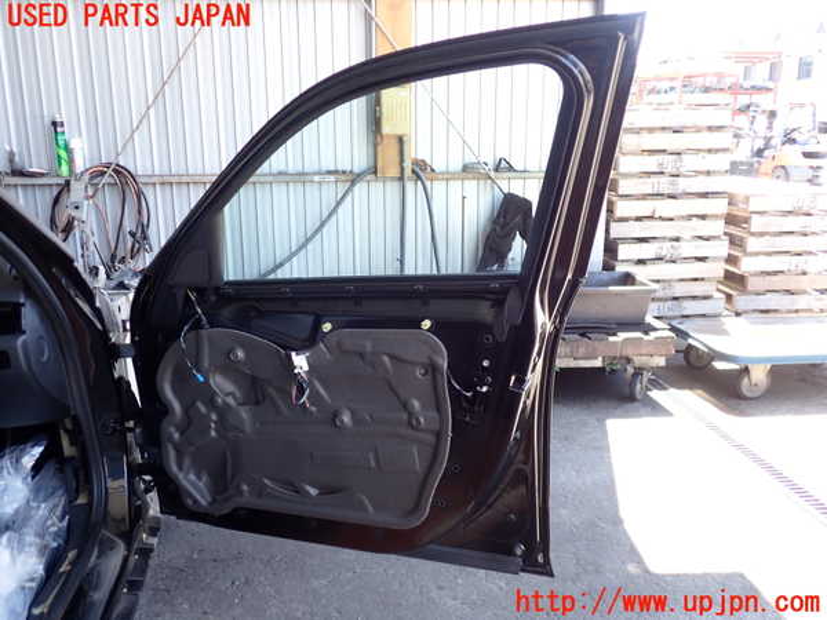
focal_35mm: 30
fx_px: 717
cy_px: 310
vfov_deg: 46.8
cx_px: 414
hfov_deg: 60.0
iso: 100
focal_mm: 5.4
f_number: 2.3
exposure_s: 1/60
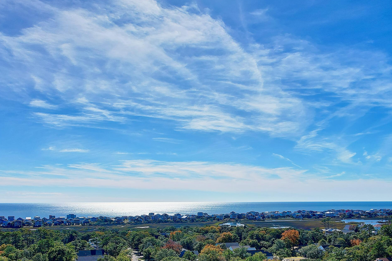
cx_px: 230
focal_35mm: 35
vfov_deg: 36.7
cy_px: 205
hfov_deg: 54.1
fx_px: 381
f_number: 2.8
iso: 100
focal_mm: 8.4
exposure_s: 1/1000
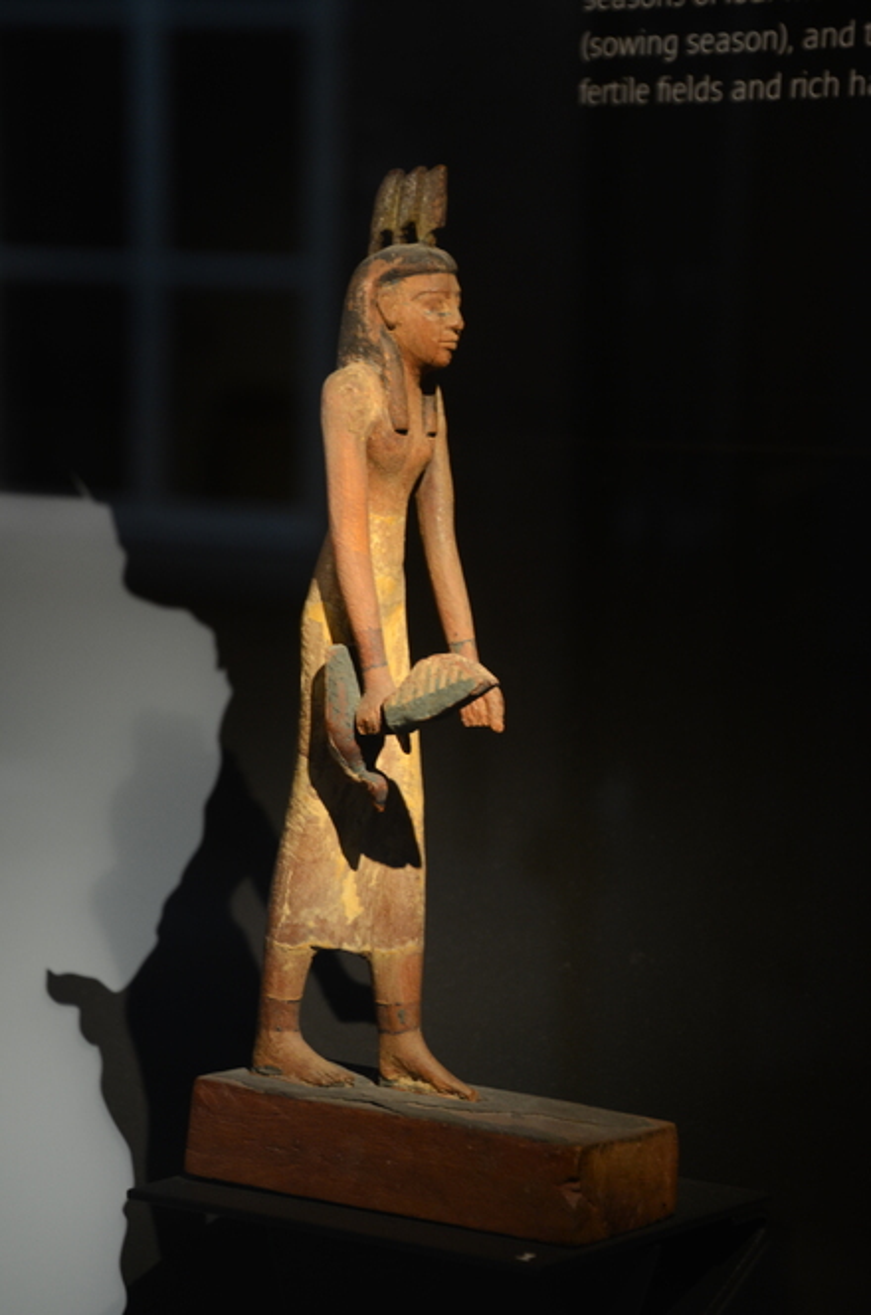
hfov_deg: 13.0
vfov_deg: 19.5
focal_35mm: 105
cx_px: 436
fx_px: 3826
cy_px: 658
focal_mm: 70
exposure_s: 1/25
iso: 640
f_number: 5.3
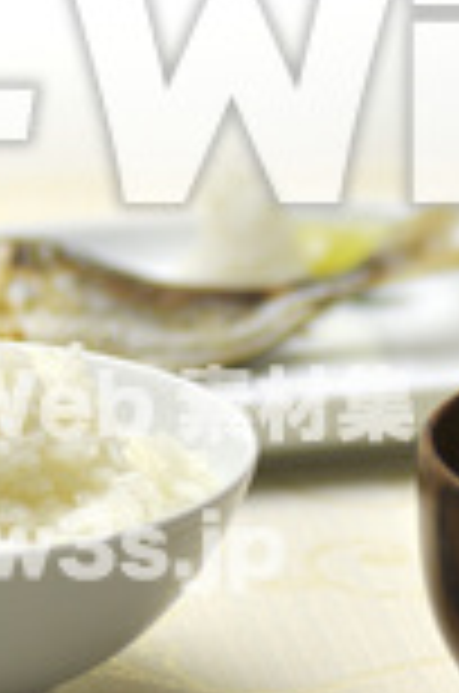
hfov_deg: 3.6
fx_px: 7396
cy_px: 130
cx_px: -18
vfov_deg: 5.4
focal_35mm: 385
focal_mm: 90
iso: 200
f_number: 3.2
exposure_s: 1/160
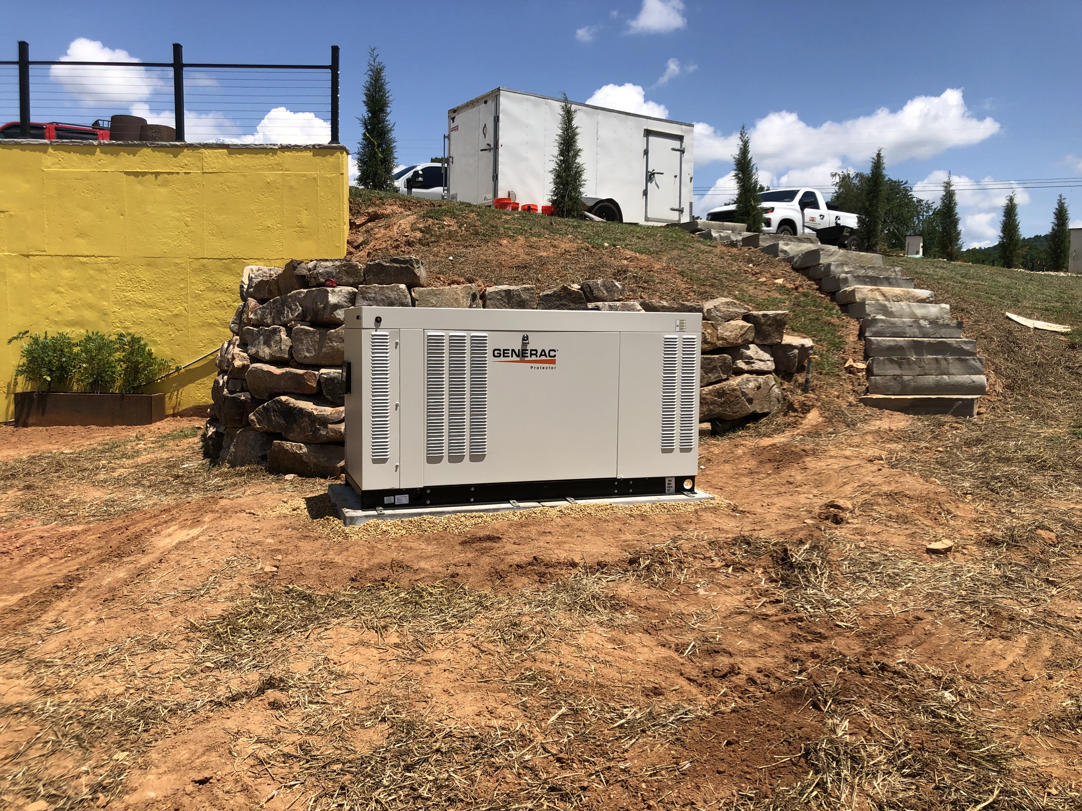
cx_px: 541
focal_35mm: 28
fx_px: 875
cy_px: 406
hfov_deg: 63.4
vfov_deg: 49.7
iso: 25
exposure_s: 1/2667
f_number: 1.8
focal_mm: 3.99
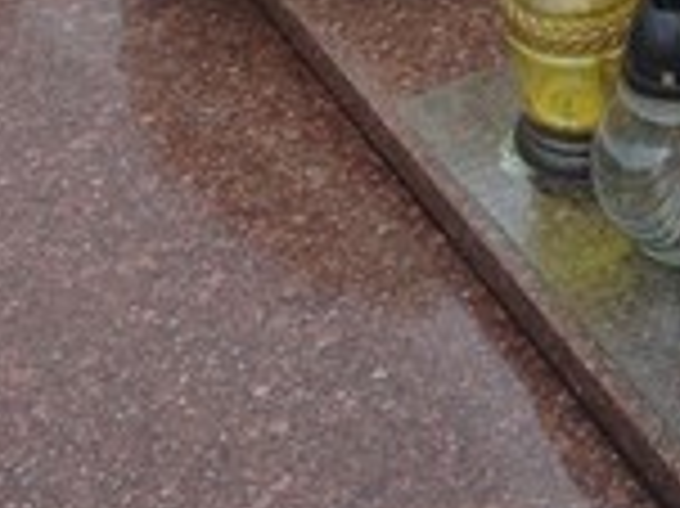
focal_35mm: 140
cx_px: 324
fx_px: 2748
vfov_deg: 10.2
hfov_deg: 14.1
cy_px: -306
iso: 50
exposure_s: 1/138
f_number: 2.4
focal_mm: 4.12
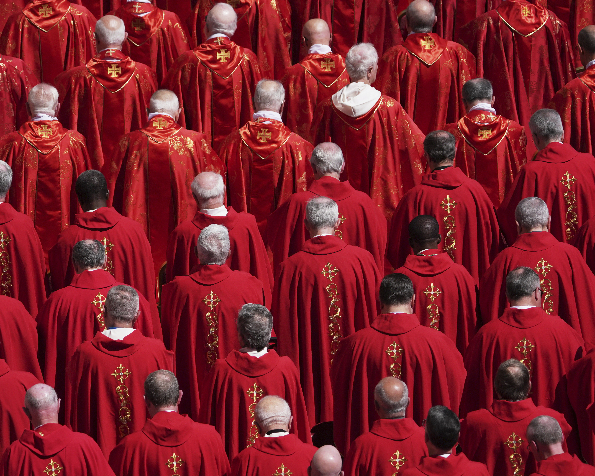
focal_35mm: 423
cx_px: 282
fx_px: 7449
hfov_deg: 4.6
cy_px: 238
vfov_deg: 3.7
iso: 400
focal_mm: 375
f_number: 9
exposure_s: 1/2500
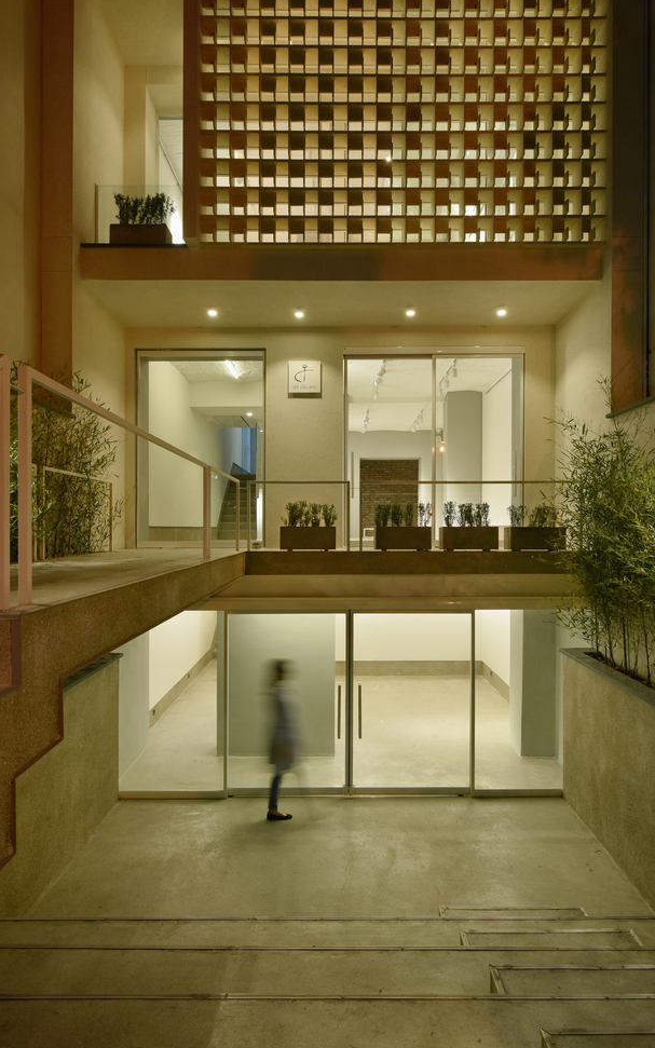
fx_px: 600
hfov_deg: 57.3
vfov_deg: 82.3
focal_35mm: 21
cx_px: 342
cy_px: 517
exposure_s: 1/1.6
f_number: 10
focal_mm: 20
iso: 200
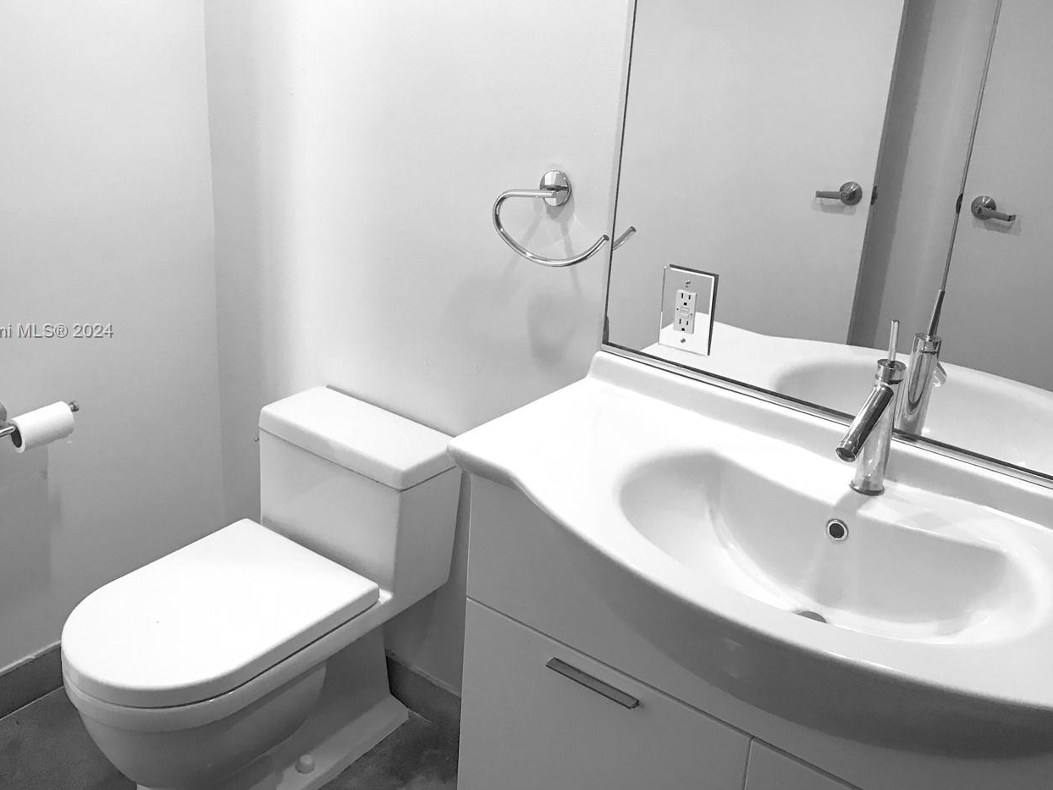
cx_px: 519
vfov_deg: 39.5
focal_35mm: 36
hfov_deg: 51.4
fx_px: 1095
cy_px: 332
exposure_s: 1/30
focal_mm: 3.99
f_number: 1.8
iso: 32
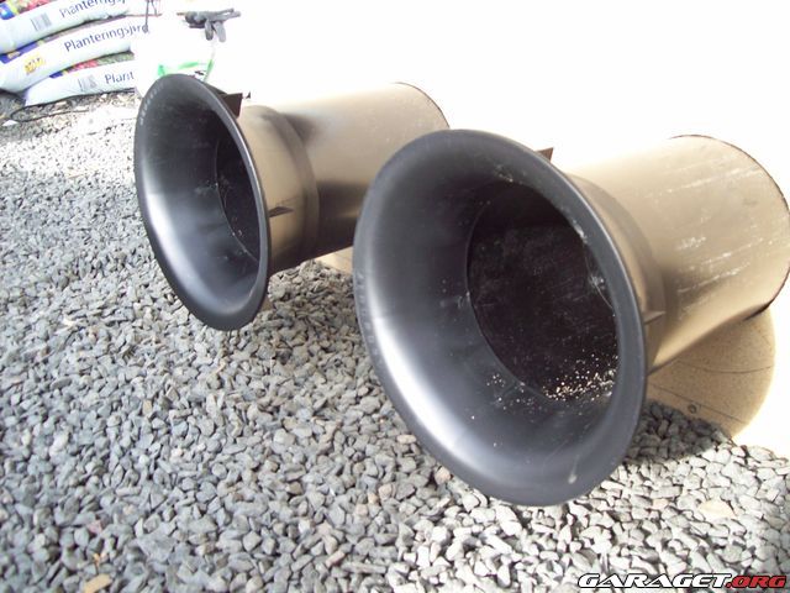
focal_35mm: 36
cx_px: 395
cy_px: 296
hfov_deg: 51.4
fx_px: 822
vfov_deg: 39.7
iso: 80
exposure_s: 1/133
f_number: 2.7
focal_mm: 6
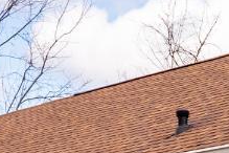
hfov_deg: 8.3
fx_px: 1527
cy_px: 373
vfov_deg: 5.5
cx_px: 387
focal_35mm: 240
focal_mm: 35
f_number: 6.3
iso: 1250
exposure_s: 1/2500
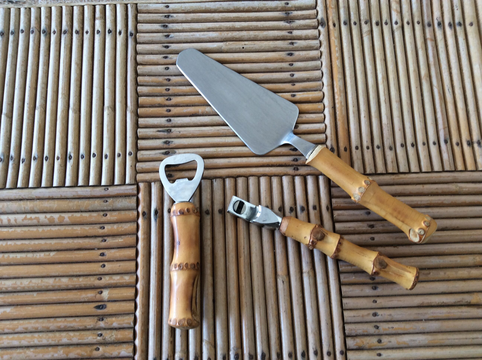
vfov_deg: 44.1
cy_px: 180
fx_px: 445
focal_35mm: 32
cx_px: 241
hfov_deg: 56.9
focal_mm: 3.3
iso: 40
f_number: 2.4
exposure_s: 1/33
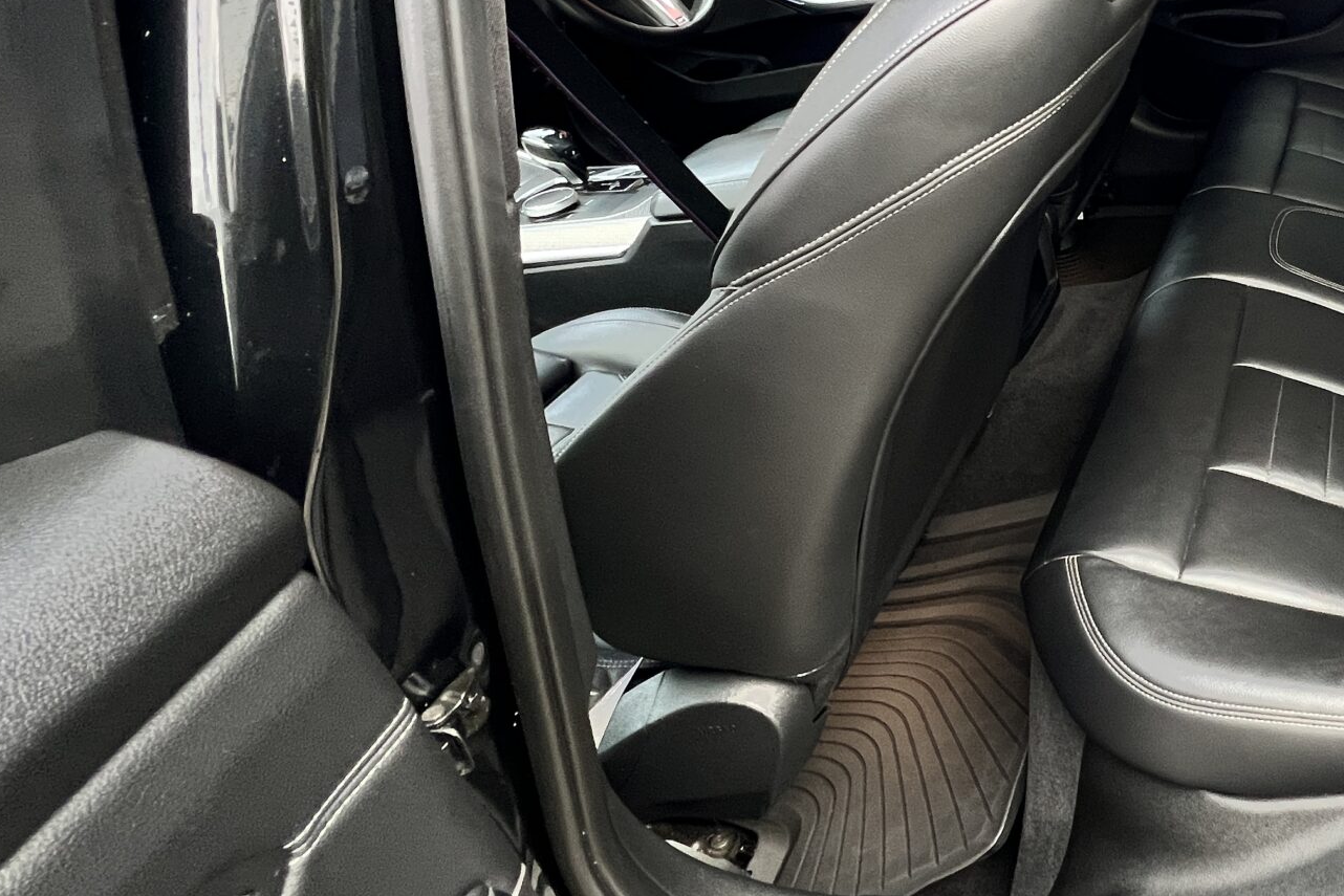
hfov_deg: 54.9
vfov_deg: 46.0
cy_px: 210
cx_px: 1294
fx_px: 1008
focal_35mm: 27
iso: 160
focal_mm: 1.57
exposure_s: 1/99
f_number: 1.8
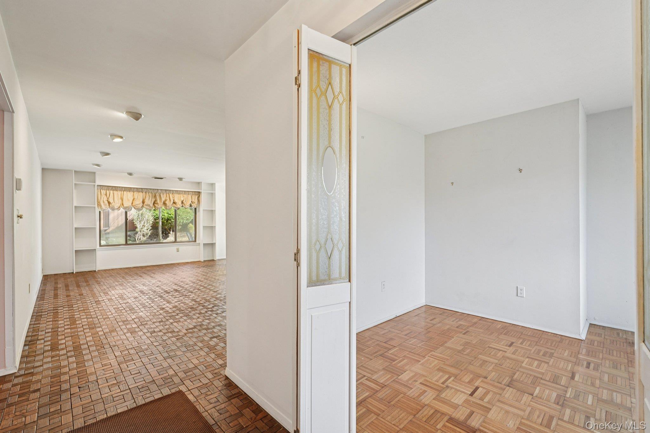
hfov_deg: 96.7
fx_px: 289
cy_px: 216
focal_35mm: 16
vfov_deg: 73.7
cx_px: 325
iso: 400
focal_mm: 16
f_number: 8
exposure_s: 1/10
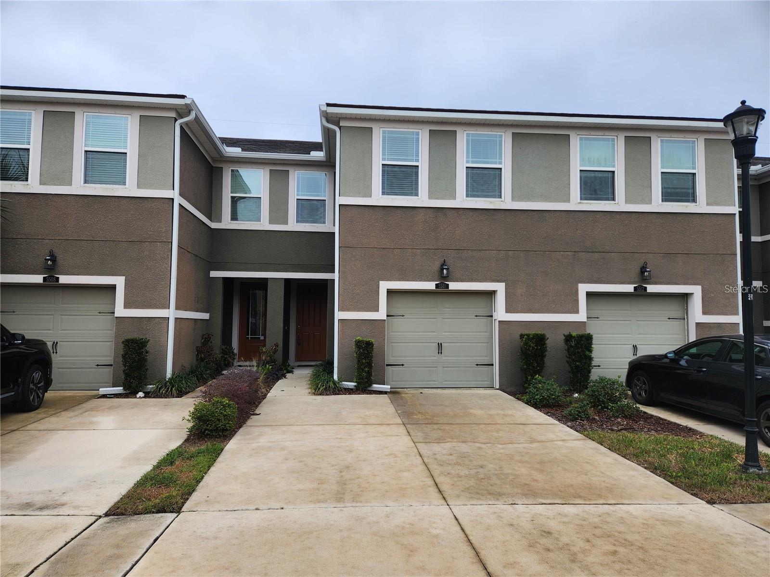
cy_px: 288
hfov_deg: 73.9
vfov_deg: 58.9
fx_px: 512
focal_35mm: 23
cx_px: 385
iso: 20
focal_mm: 5.4
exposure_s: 1/360
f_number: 1.8
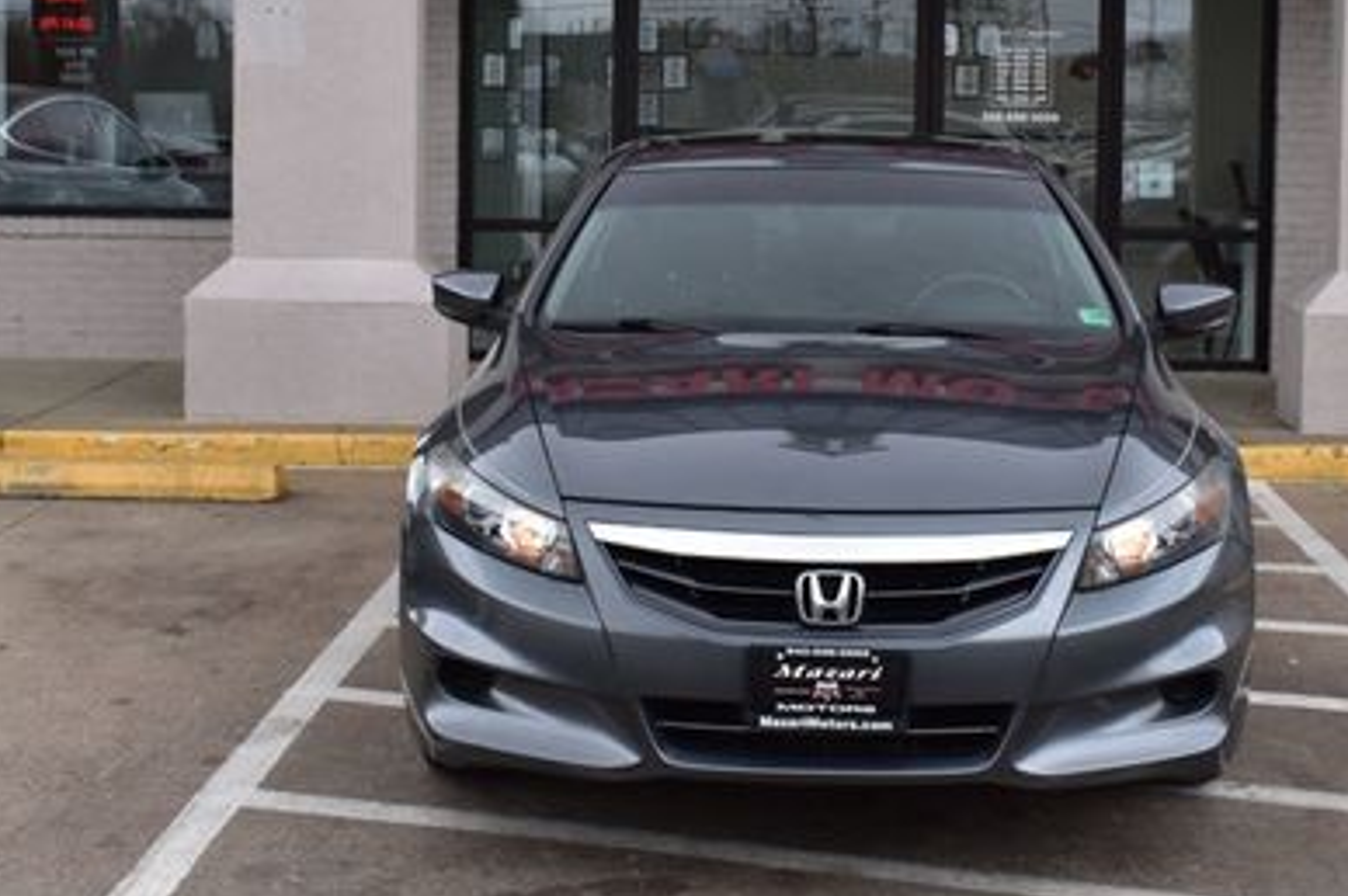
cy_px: 260
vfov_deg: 20.2
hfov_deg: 30.1
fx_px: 2500
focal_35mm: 67
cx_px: 806
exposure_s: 1/200
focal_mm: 27
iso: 400
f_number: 10
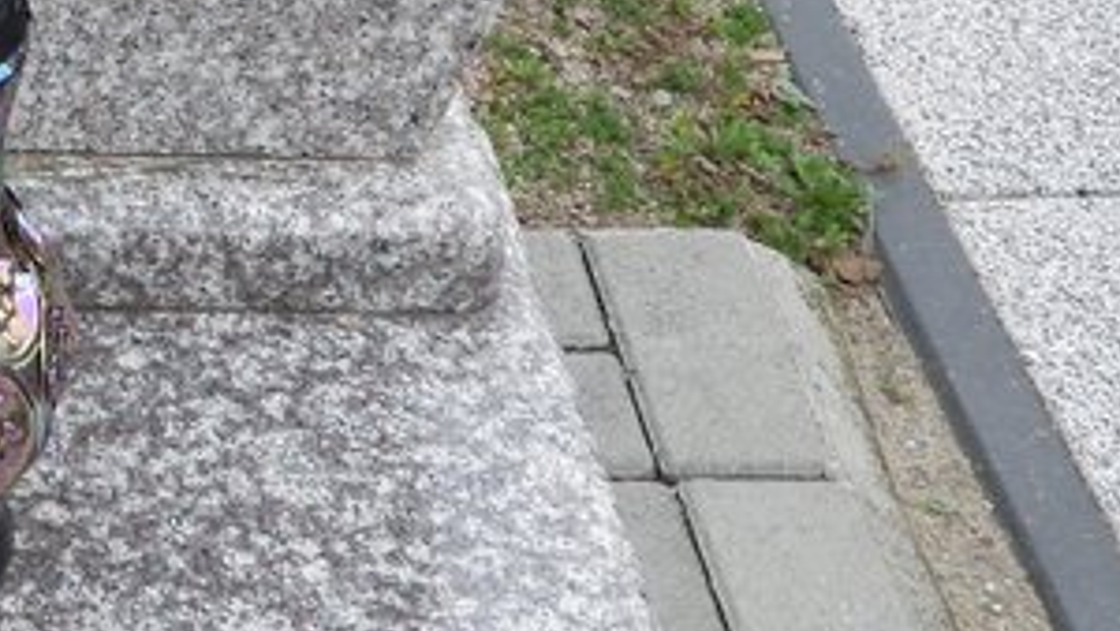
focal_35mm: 119
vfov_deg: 9.8
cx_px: -399
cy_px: -385
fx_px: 3535
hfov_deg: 16.8
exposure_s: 1/320
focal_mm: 5.8
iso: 100
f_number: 3.2
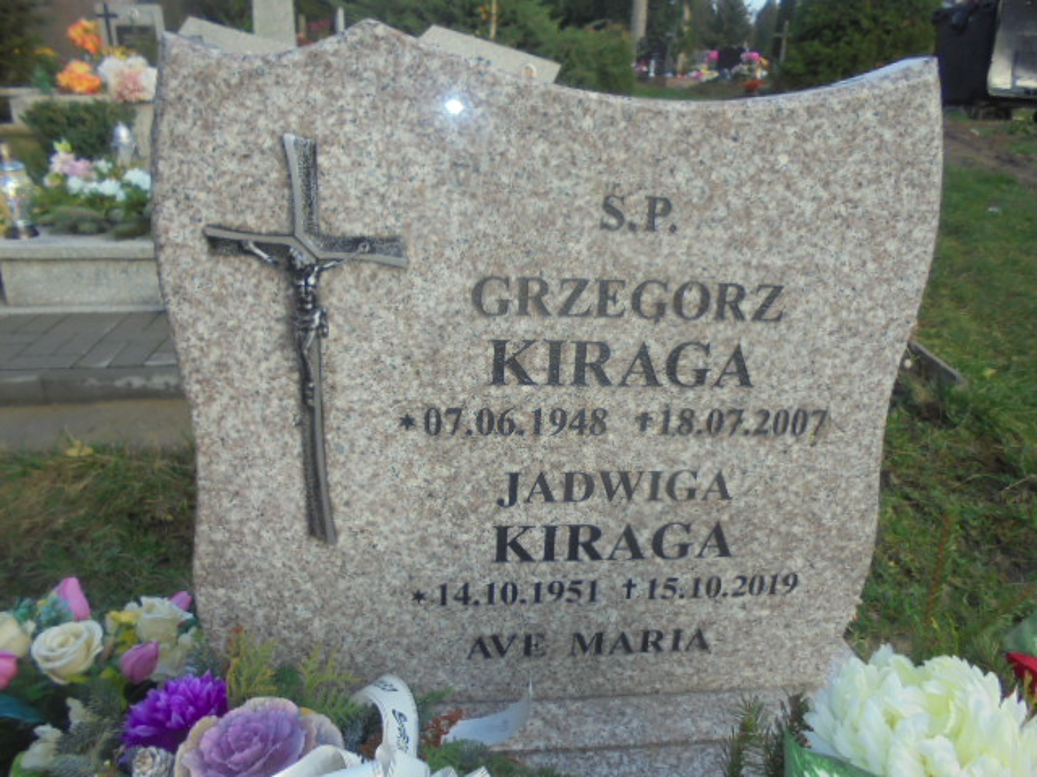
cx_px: 518
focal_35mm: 26
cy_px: 388
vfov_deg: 53.1
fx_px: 779
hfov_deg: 67.3
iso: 100
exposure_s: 1/250
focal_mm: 4.6
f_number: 3.5
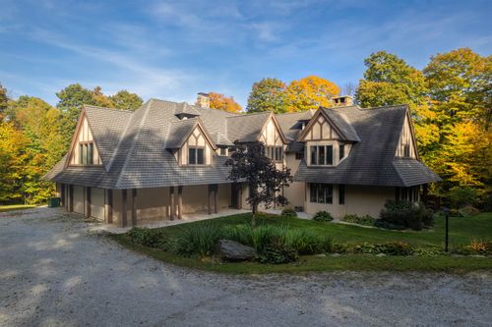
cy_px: 164
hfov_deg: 78.6
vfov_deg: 57.2
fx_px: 301
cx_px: 246
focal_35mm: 22
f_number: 2.8
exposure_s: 1/90
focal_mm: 8.38
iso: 100
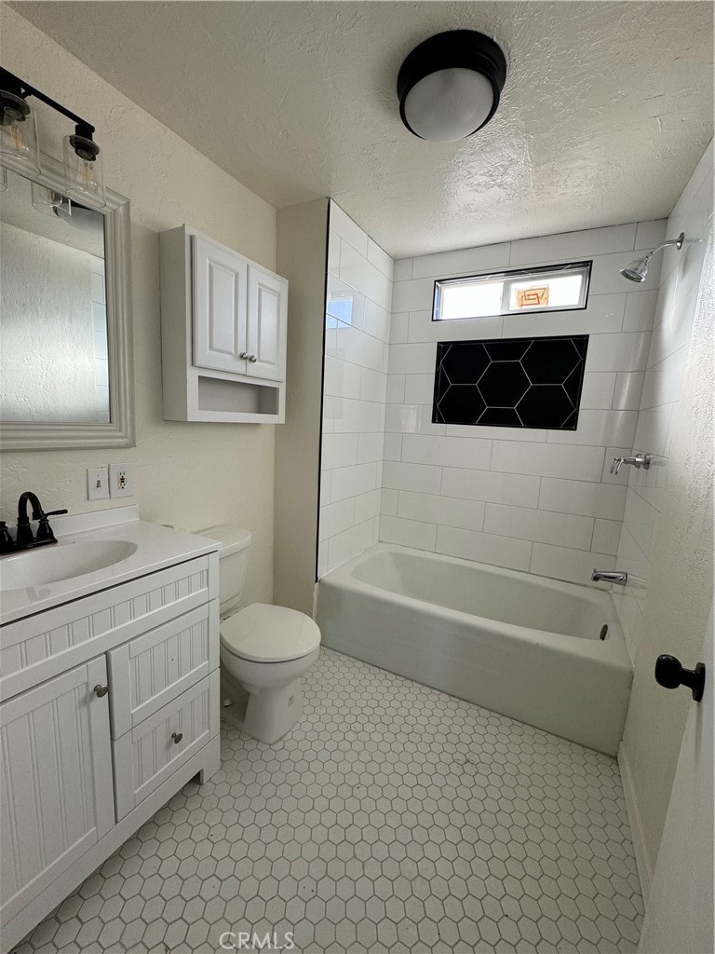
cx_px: 358
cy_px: 477
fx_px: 386
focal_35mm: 14
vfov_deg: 102.1
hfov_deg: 85.7
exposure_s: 1/99
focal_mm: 2.22
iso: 100
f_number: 2.2
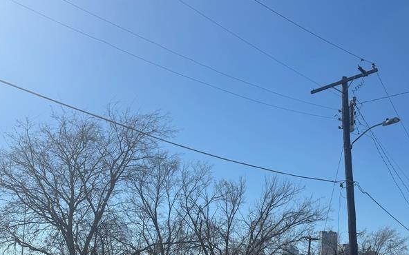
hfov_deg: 45.2
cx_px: 216
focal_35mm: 44
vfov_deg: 27.6
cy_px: 253
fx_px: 490
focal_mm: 6.76
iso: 80
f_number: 1.78
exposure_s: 1/6711
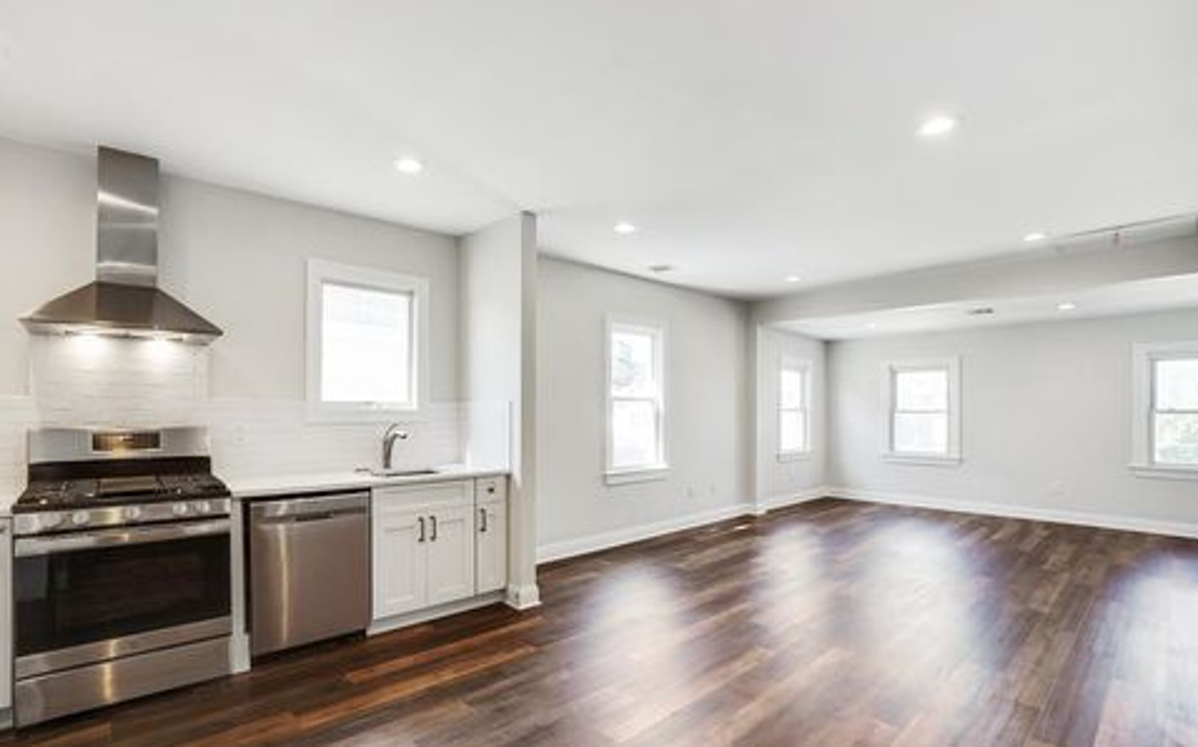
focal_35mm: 16
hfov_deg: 97.8
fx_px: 522
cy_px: 397
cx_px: 579
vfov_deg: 71.1
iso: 250
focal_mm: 10
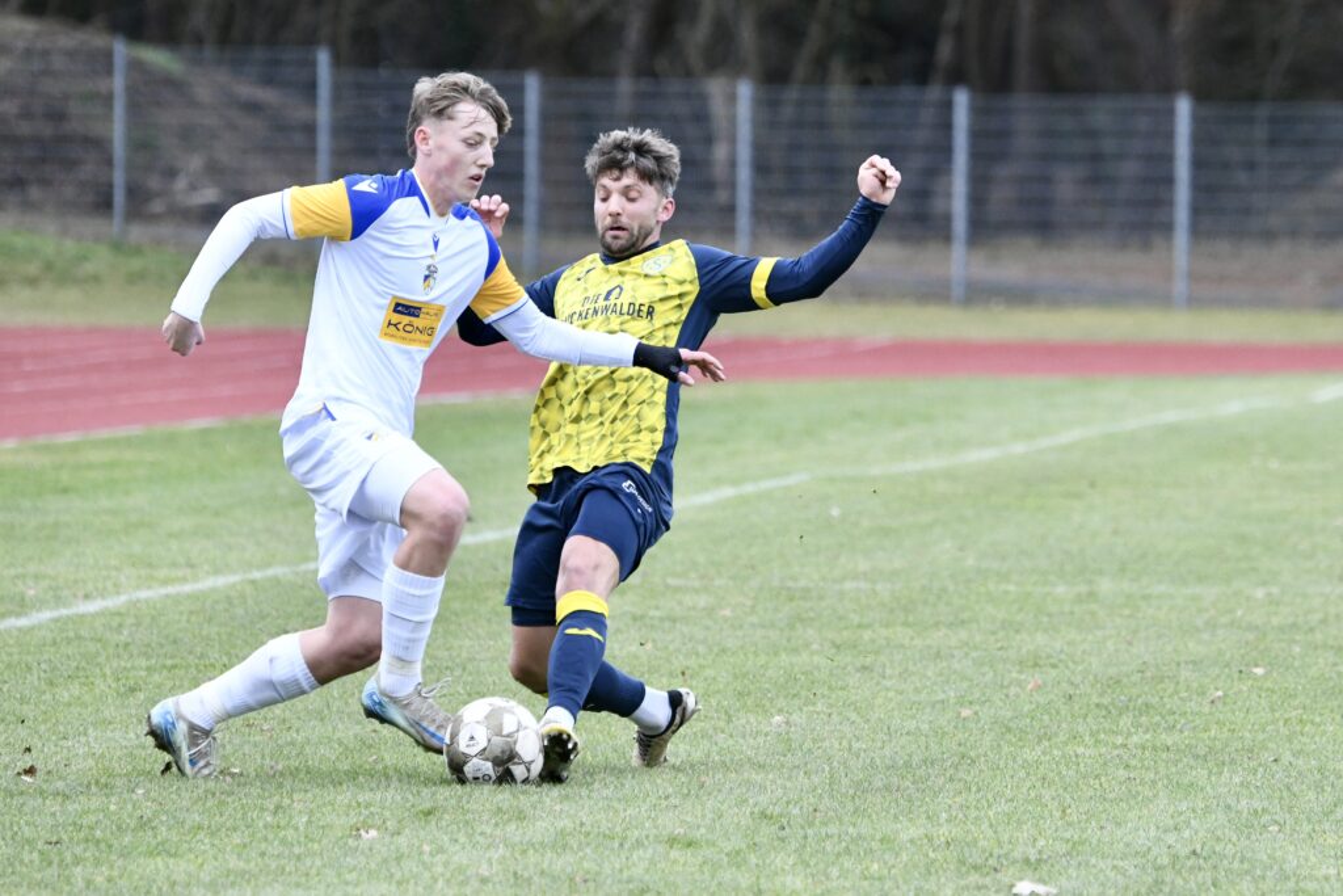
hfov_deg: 7.4
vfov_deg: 4.9
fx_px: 10446
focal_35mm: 280
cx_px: 672
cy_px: 448
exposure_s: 1/1600
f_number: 5.6
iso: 3200
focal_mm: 280
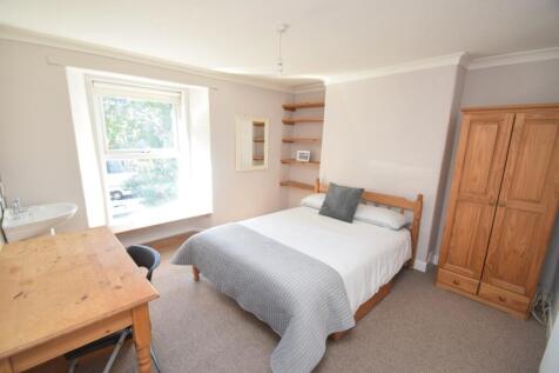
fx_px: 233
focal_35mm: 15
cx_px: 280
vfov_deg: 77.3
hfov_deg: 100.4
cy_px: 186
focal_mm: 10
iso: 800
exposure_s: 1/125
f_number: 5.6
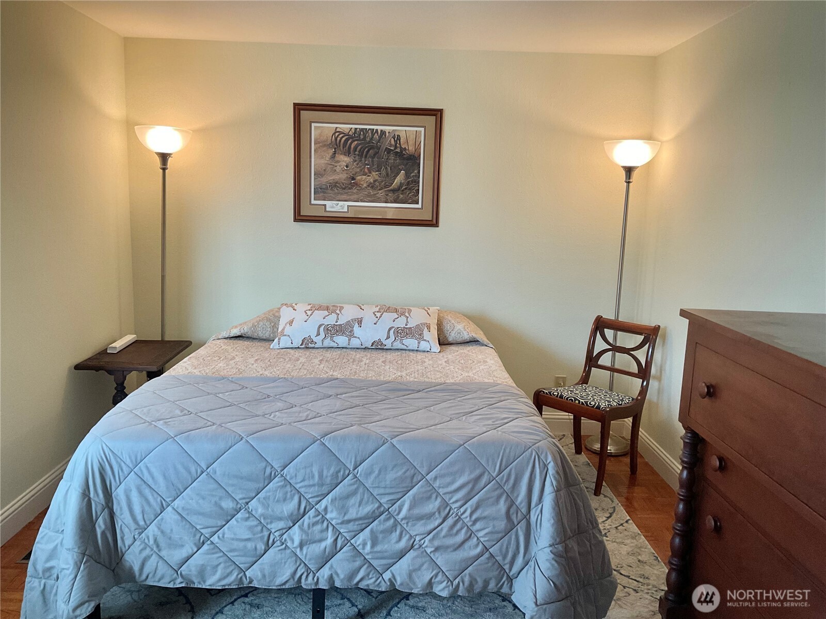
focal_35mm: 29
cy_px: 310
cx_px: 413
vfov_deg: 48.2
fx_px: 692
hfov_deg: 61.7
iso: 100
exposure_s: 1/60
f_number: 1.8
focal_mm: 3
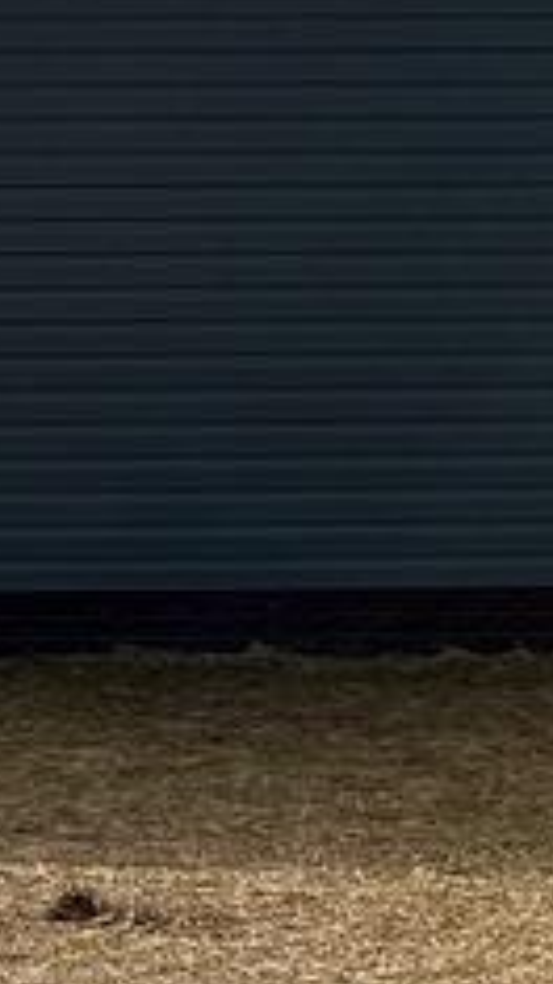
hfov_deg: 6.8
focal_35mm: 160
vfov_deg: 13.4
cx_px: 1642
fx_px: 4175
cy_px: 155
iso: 80
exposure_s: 1/6173
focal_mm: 6.76
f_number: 1.78
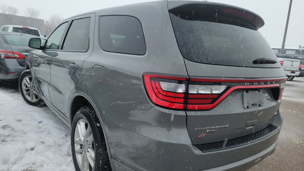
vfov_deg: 42.9
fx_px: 218
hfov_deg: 69.8
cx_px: 149
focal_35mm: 27
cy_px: 90
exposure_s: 1/158
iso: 50
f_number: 1.8
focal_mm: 6.7
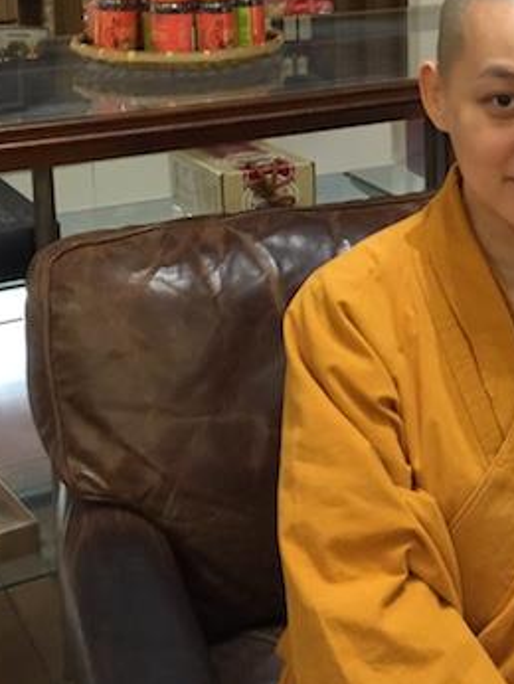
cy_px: 109
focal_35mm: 67
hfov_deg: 21.2
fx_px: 1325
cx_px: 516
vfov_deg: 28.2
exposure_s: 1/10
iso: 125
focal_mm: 4.15
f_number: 2.2
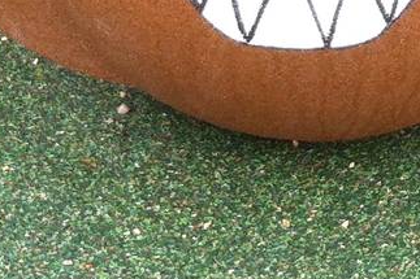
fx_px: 2099
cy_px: -307
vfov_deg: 7.3
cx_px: 400
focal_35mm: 180
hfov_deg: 11.3
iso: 80
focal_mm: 3.85
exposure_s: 1/147
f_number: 2.8
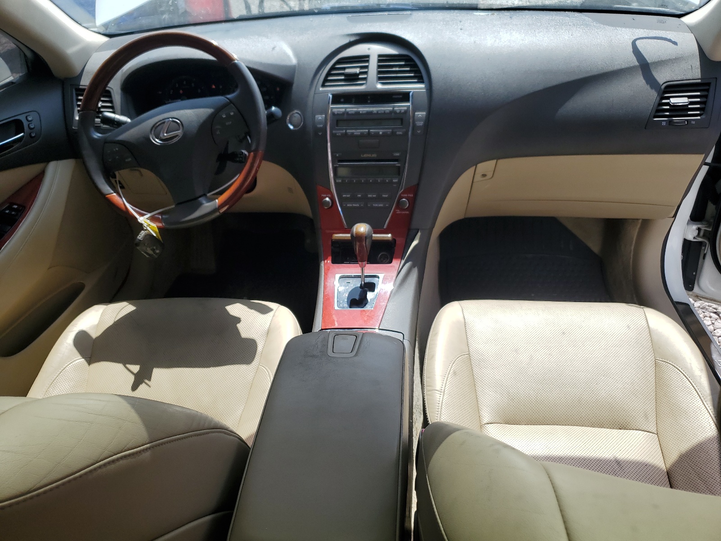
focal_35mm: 26
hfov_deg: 67.3
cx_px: 360
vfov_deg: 53.1
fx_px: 542
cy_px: 270
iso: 50
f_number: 1.5
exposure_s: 1/2000
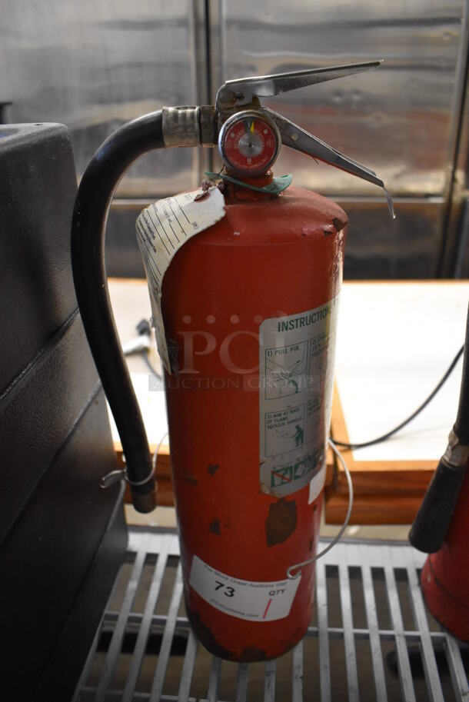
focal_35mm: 27
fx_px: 527
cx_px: 234
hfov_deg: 48.0
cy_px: 351
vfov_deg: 67.3
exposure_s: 1/125
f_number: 3.5
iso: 3200
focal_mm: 18
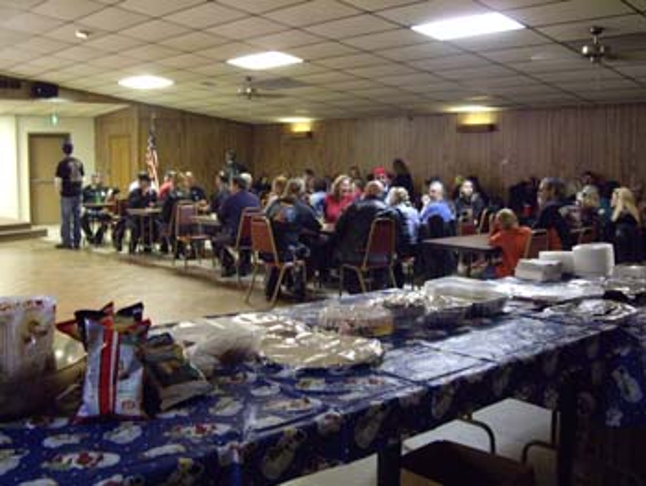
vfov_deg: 37.8
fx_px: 710
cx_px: 323
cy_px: 243
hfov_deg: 48.9
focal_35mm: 38
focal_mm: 7.9
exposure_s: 1/13
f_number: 2.8
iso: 400
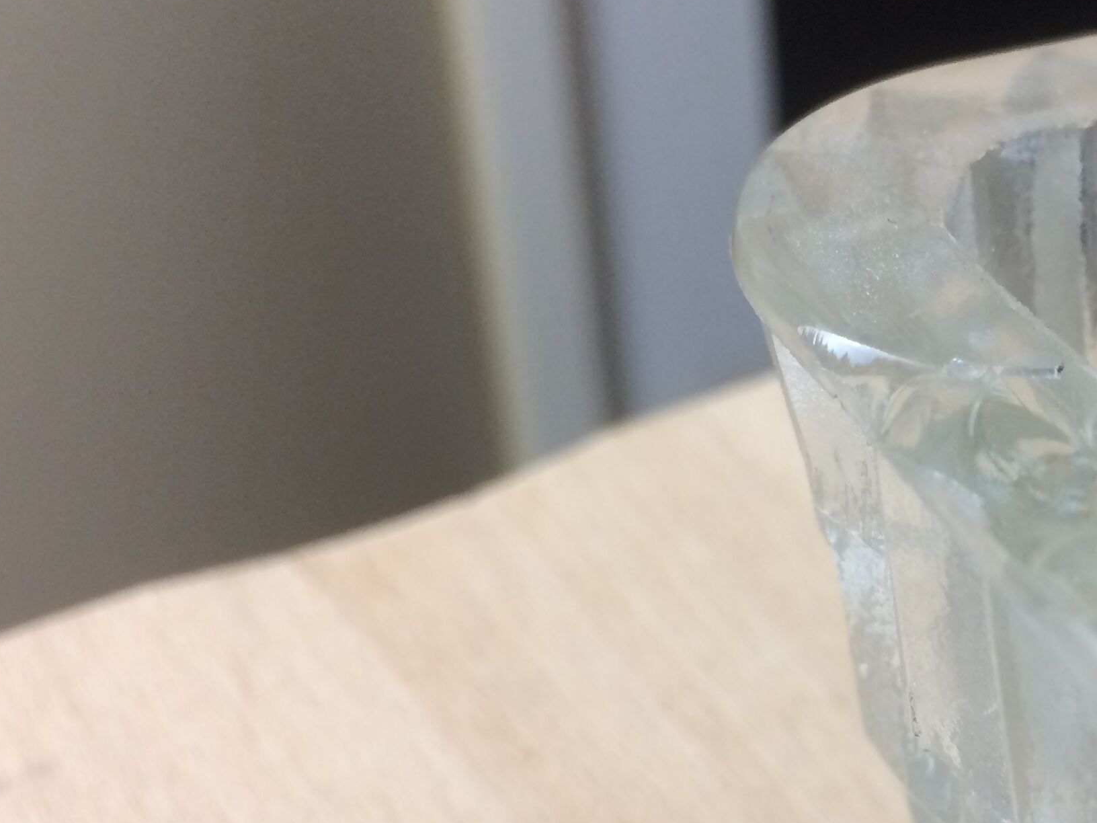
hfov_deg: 31.2
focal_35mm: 58
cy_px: 588
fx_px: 1838
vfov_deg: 25.0
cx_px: 1055
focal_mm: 4.15
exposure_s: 1/33
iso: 50
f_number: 2.2
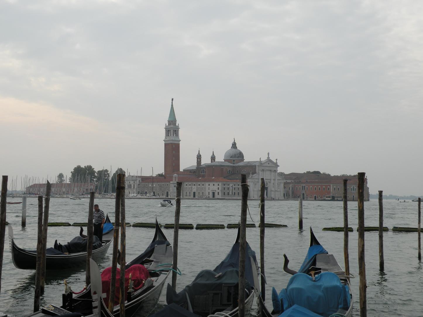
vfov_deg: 26.1
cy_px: 158
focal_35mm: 56
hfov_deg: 34.4
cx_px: 212
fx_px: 684
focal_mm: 9.8
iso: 64
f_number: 6.3
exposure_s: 1/274
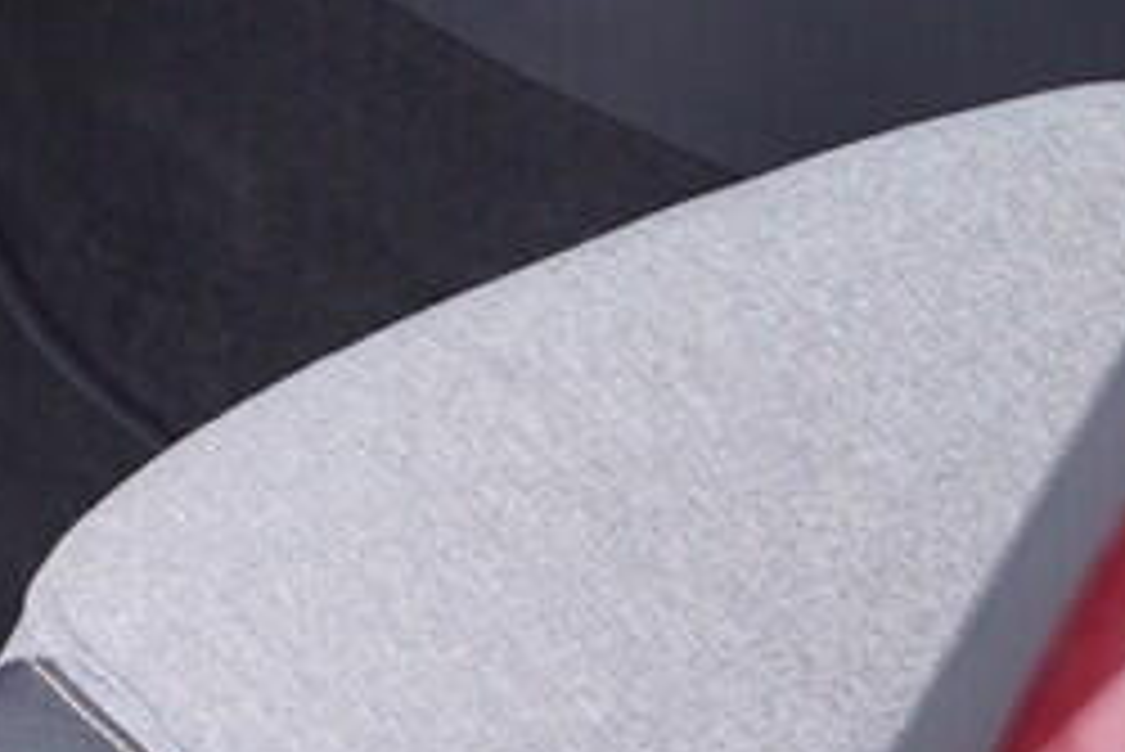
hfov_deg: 9.7
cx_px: -464
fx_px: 6472
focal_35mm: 207
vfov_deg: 6.5
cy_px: -590
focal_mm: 24
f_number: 2.8
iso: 200
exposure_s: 1/40
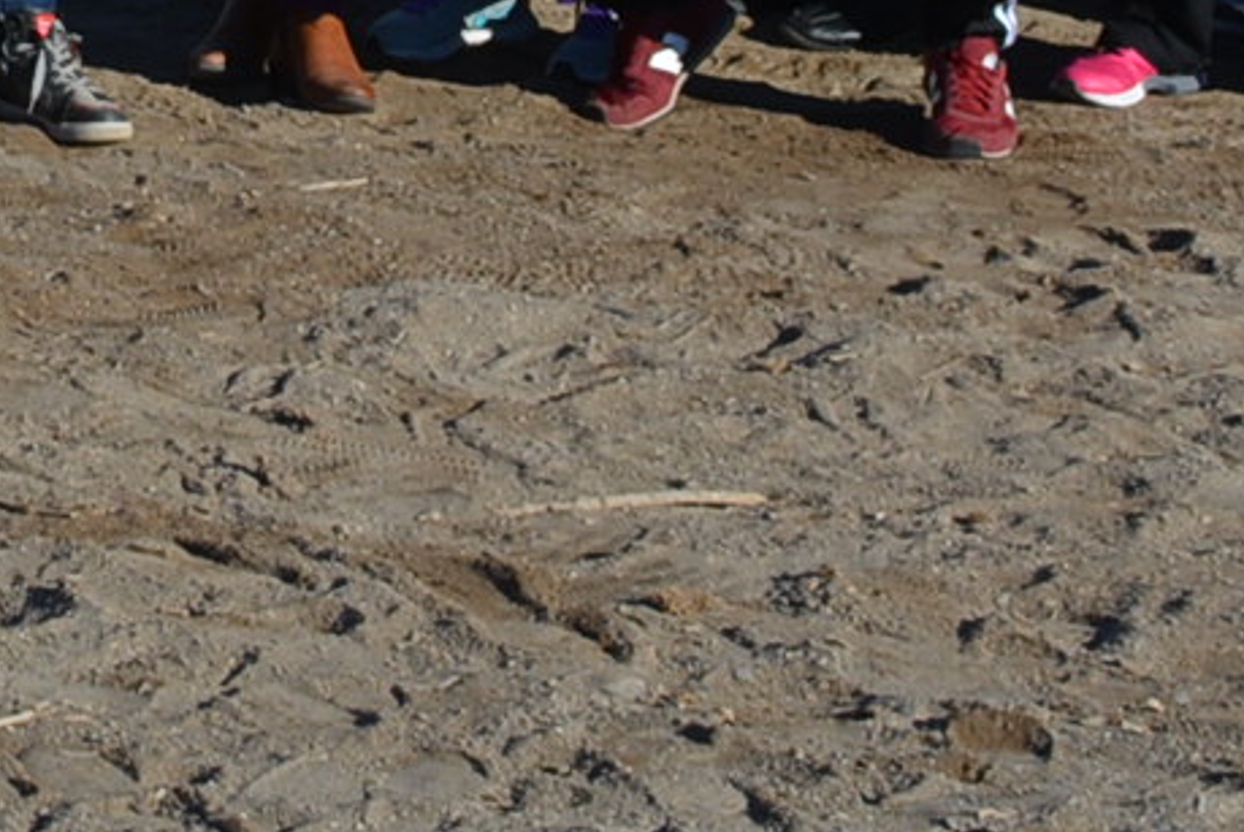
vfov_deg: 7.2
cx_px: -775
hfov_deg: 11.1
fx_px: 6087
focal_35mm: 176
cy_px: -1442
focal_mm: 18
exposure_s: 1/320
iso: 100
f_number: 9
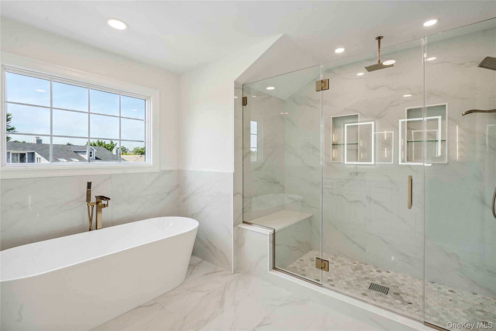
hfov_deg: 96.7
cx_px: 248
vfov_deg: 73.7
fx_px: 220
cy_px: 166
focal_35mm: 16
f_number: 10
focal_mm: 16
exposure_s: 1/80
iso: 320
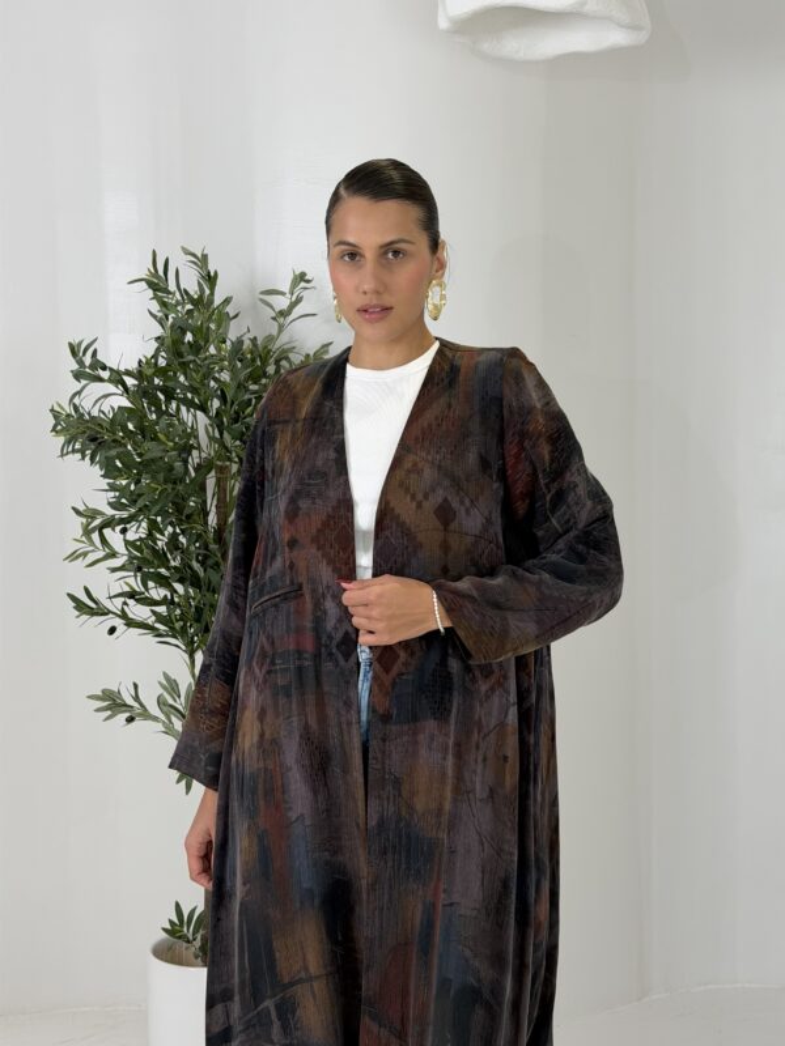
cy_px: 523
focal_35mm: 48
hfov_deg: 30.3
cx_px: 392
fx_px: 1451
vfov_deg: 39.7
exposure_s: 1/469
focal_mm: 6.76
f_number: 1.78
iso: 64
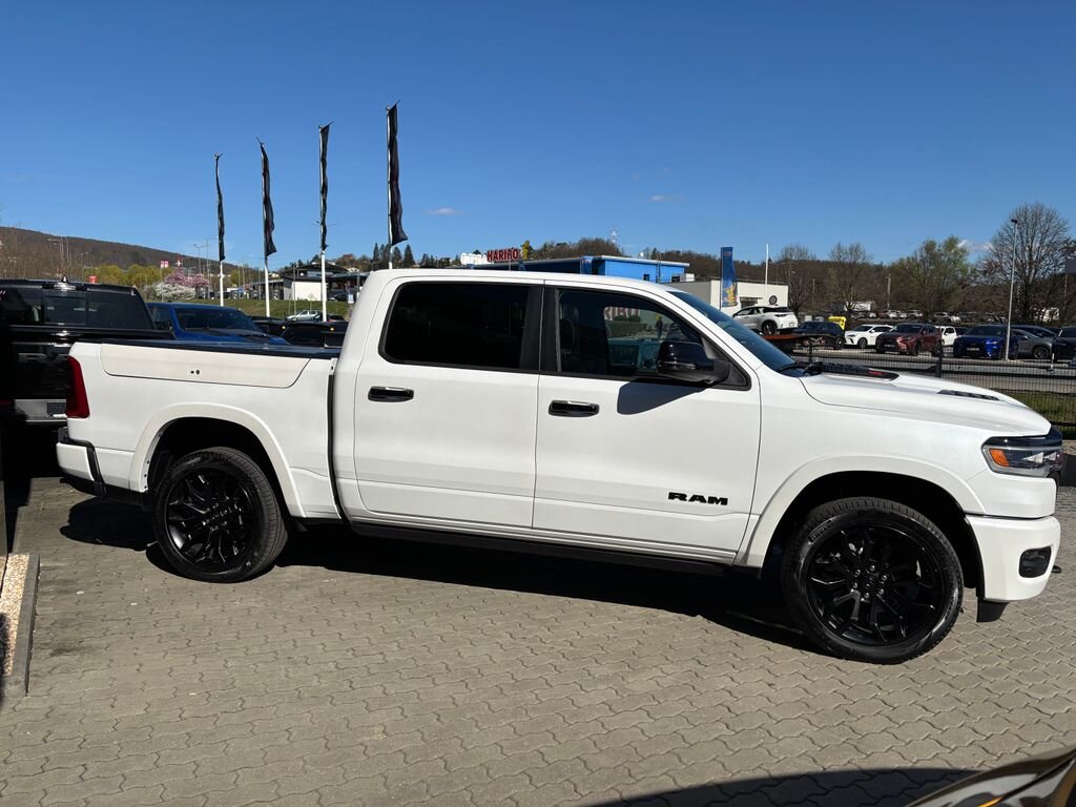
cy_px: 404
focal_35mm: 26
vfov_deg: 53.1
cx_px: 538
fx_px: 808
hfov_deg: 67.3
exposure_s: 1/6711
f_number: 1.6
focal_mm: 5.96
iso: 50
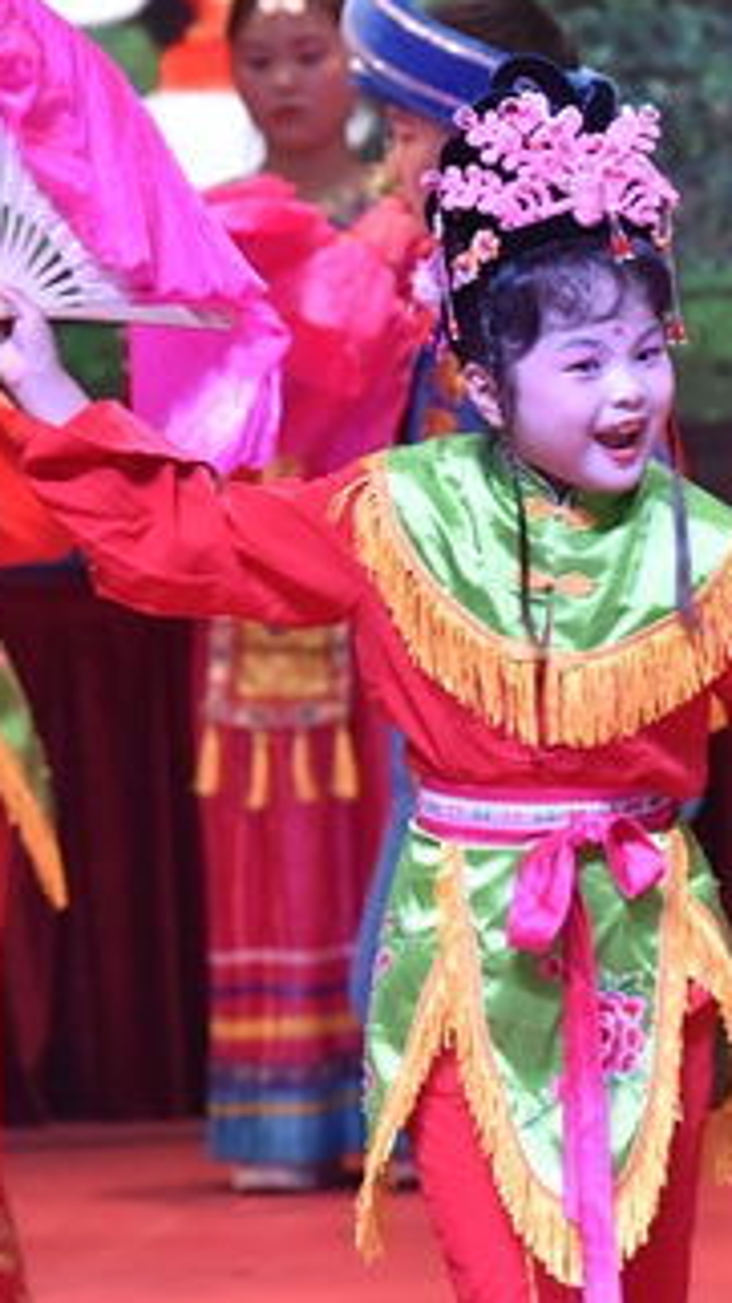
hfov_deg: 2.3
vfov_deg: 4.1
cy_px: 777
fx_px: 17987
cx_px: 813
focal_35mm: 521
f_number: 5.6
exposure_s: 1/200
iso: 2200
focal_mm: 200
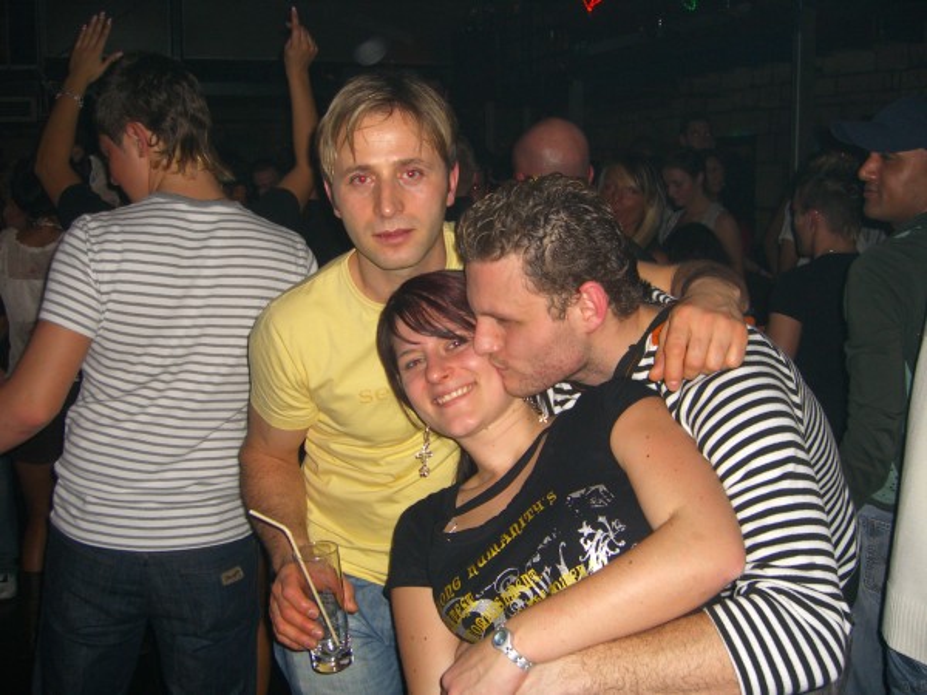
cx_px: 464
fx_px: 1018
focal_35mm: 38
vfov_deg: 37.7
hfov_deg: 49.0
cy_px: 348
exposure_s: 1/60
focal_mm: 7.9
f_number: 2.8
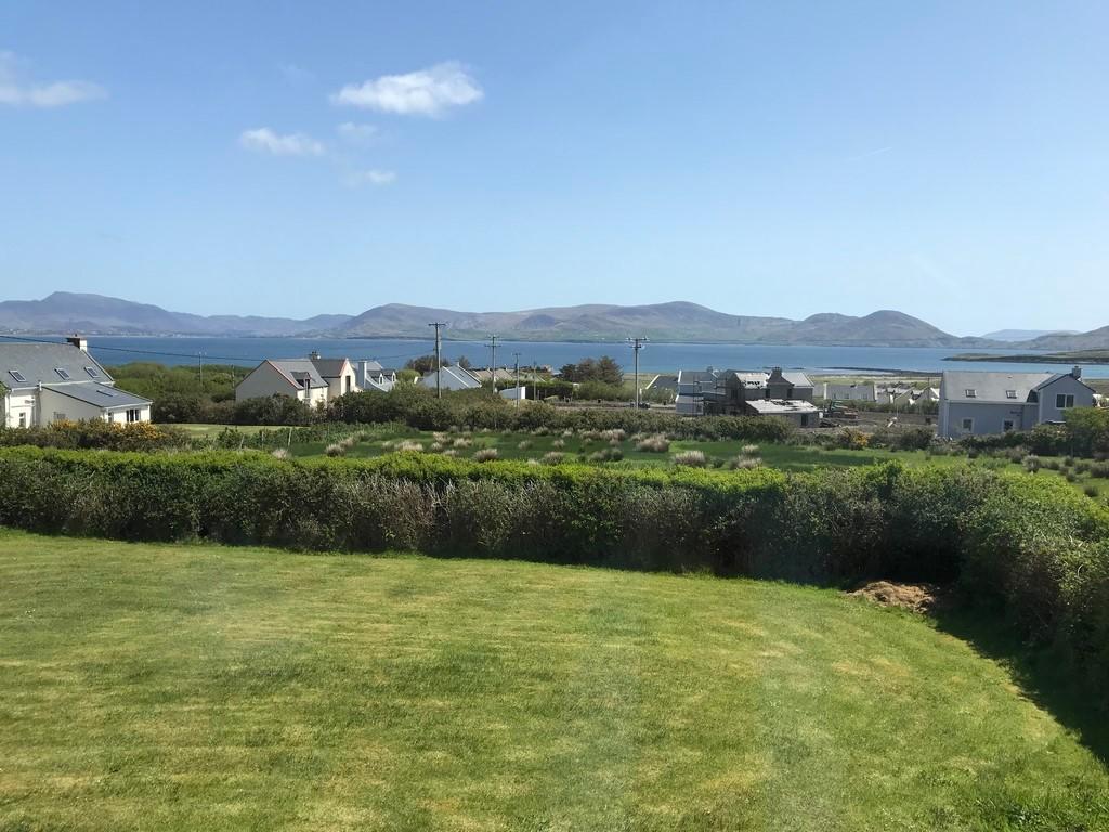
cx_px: 554
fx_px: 897
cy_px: 416
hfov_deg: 63.4
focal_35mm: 28
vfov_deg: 49.7
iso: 20
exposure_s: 1/1996
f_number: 1.8
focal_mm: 3.99
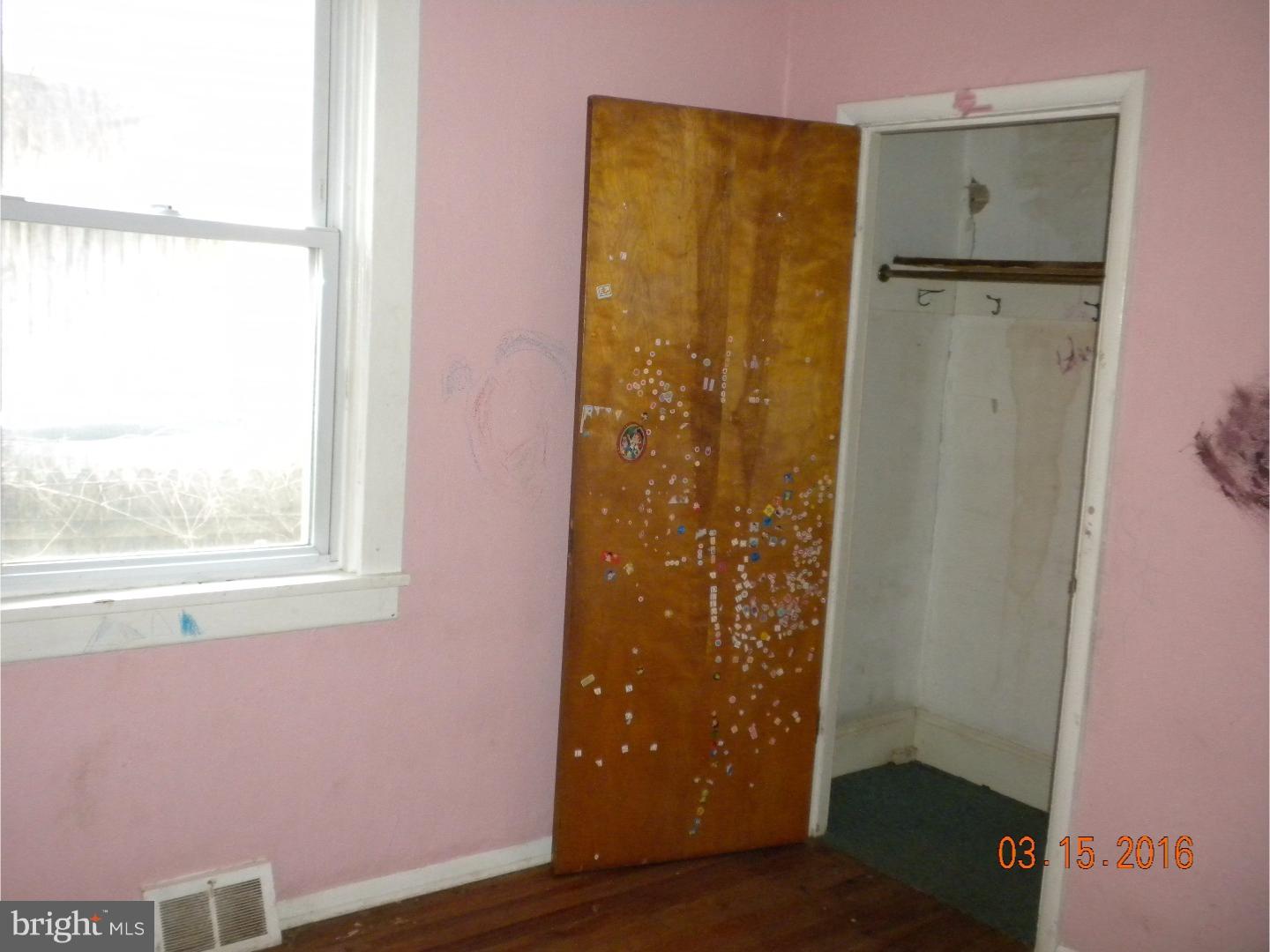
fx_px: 1357
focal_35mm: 37
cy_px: 476
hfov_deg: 50.1
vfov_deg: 38.7
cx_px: 635
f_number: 3.5
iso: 400
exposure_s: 1/30
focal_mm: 6.6
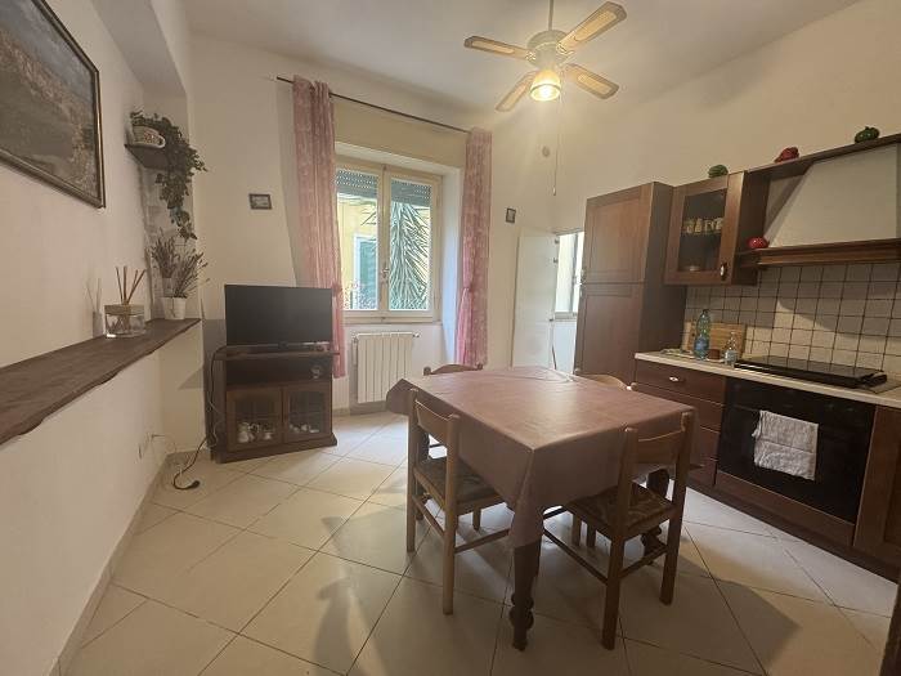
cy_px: 338
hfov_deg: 102.1
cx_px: 450
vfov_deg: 85.7
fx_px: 364
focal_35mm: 14
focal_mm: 2.22
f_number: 2.2
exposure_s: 1/98
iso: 320
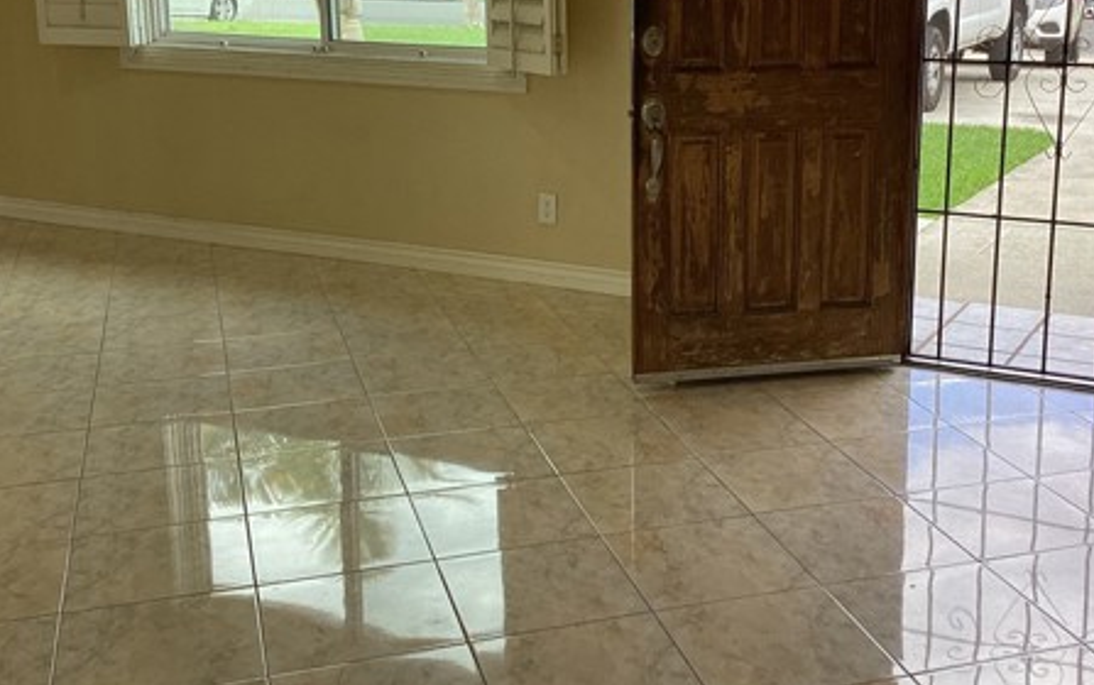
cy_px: 237
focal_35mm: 47
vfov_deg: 27.3
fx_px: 1402
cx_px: 644
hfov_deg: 42.5
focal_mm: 3.3
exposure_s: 1/100
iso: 32
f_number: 2.4
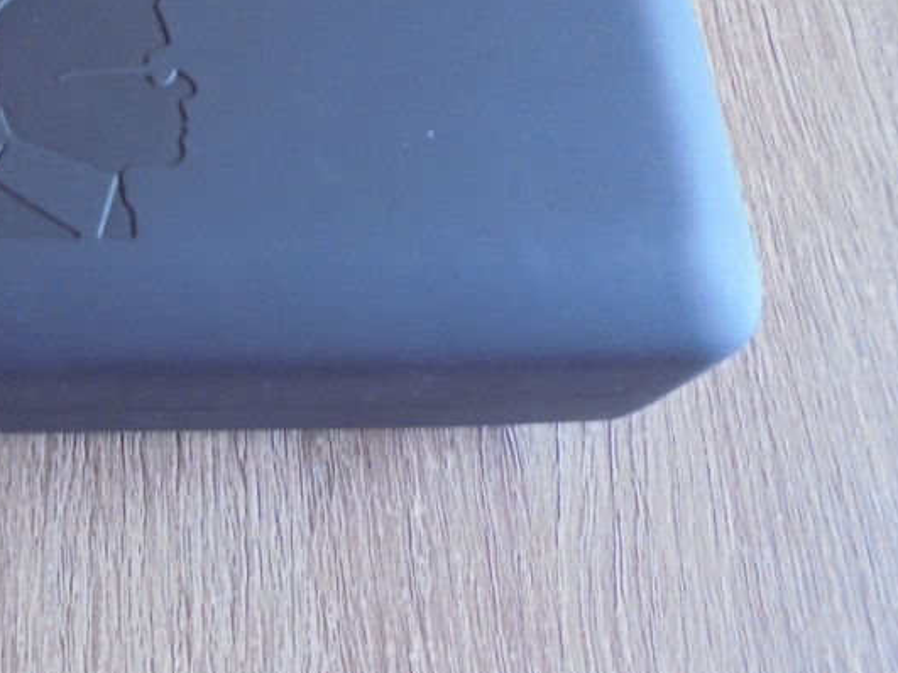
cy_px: 196
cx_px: 78
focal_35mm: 49
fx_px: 1271
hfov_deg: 36.3
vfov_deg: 29.3
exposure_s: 1/25
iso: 400
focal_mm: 4.6
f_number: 3.5
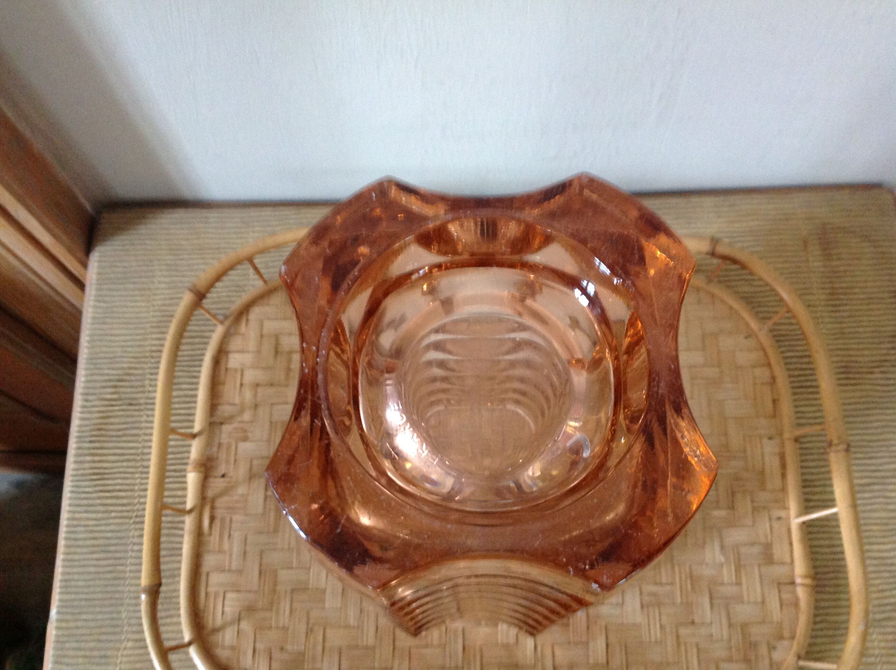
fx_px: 905
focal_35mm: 35
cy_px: 335
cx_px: 448
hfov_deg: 52.7
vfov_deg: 40.6
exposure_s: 1/15
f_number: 2.4
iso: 320
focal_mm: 4.28
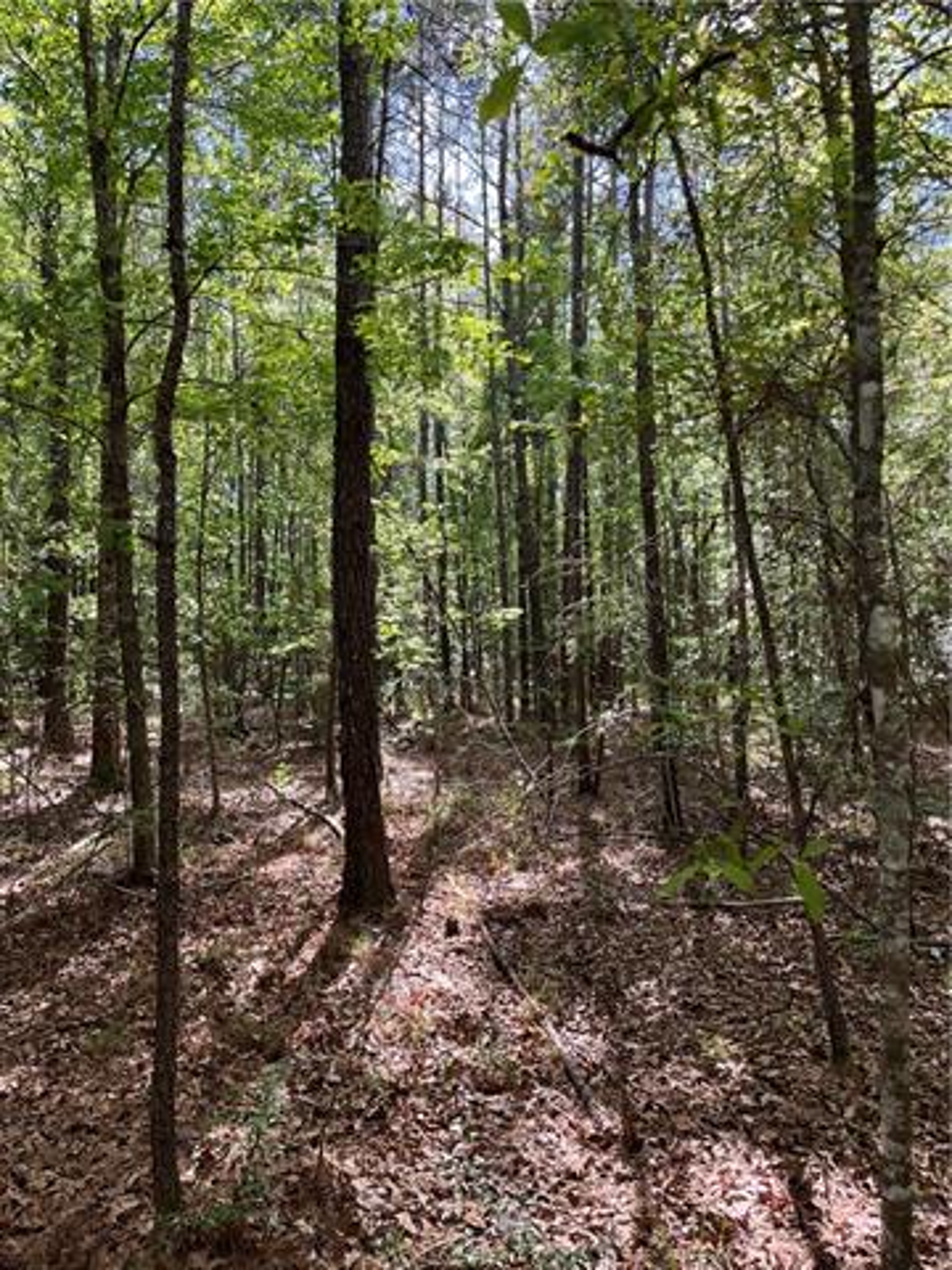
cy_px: 635
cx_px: 476
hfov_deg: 53.1
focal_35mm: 26
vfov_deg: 67.3
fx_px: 953
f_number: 1.6
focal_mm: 5.1
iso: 40
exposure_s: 1/224
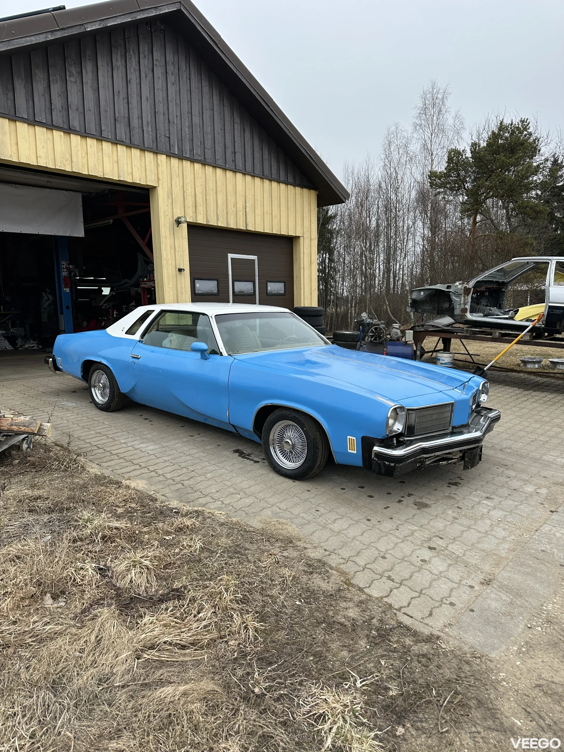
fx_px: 521
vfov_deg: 71.6
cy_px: 376
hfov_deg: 56.8
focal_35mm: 24
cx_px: 282
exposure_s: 1/1393
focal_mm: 6.86
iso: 80
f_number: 1.78
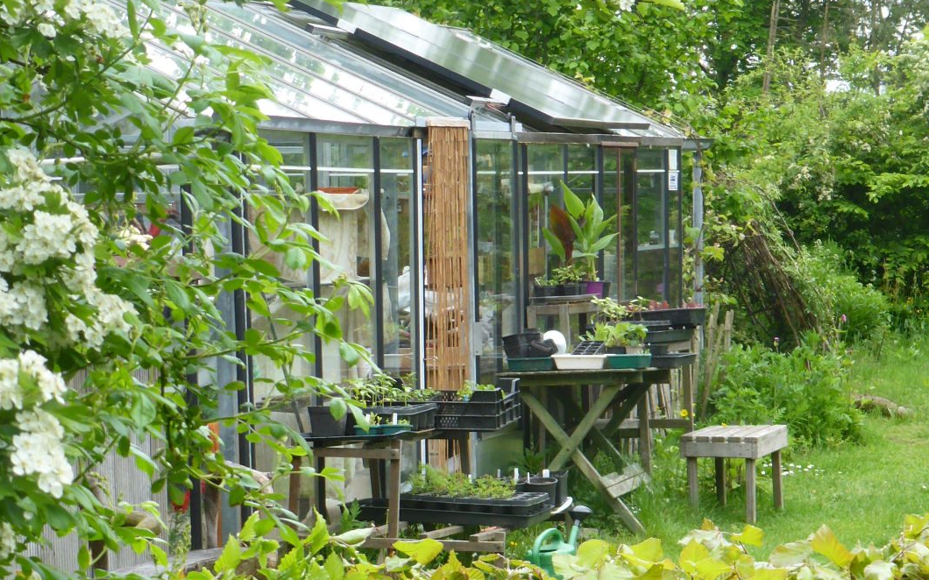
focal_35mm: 122
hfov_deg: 17.1
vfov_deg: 10.7
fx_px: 3088
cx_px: 635
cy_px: 449
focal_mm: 10.3
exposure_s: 1/80
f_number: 4.7
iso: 100
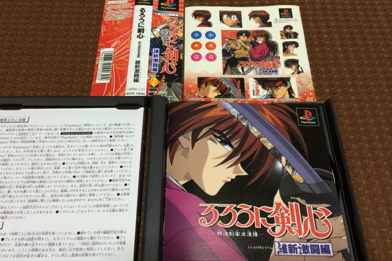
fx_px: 348
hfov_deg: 58.7
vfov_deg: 41.1
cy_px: 133
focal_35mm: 32
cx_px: 192
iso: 200
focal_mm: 4.12
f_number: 2.2
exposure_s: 1/30
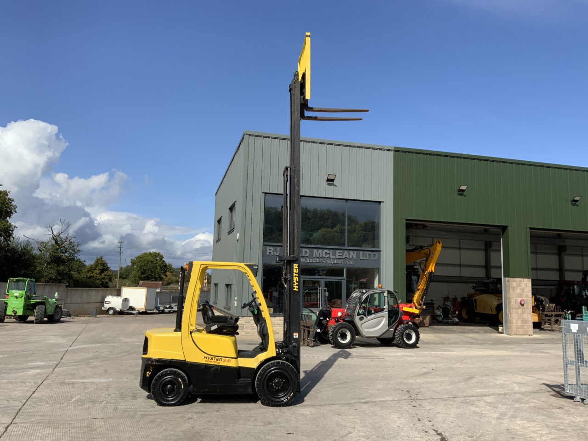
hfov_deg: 61.7
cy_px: 220
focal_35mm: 29
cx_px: 294
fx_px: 493
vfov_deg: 48.2
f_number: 1.8
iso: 20
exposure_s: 1/2667
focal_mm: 3
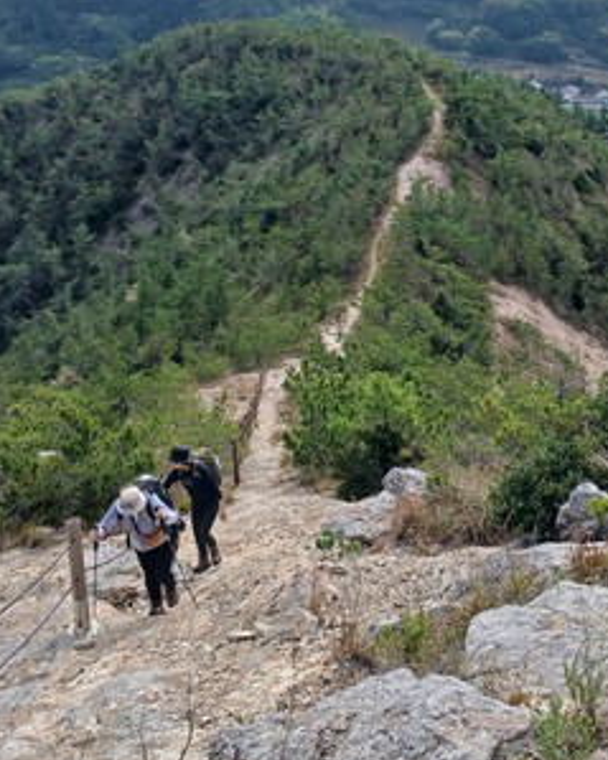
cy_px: 203
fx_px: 1148
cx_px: 392
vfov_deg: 35.9
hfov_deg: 29.5
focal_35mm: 51
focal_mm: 3.98
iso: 20
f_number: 1.8
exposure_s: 1/327
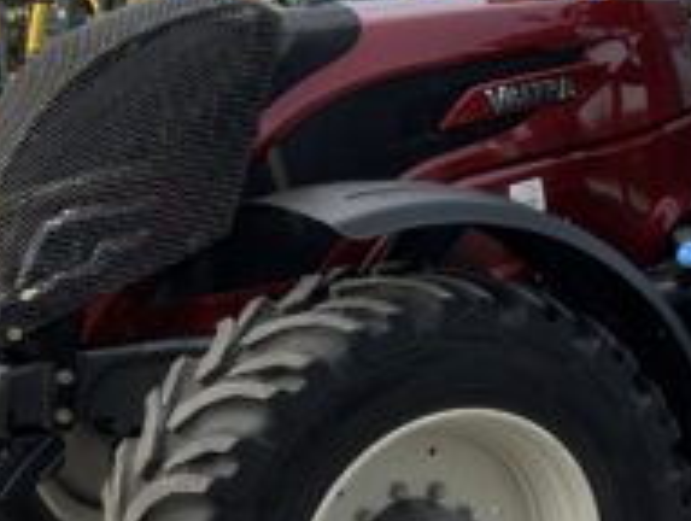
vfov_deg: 15.3
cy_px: 235
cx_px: 734
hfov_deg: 19.5
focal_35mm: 97
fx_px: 1940
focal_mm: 3
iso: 16
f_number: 1.8
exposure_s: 1/514
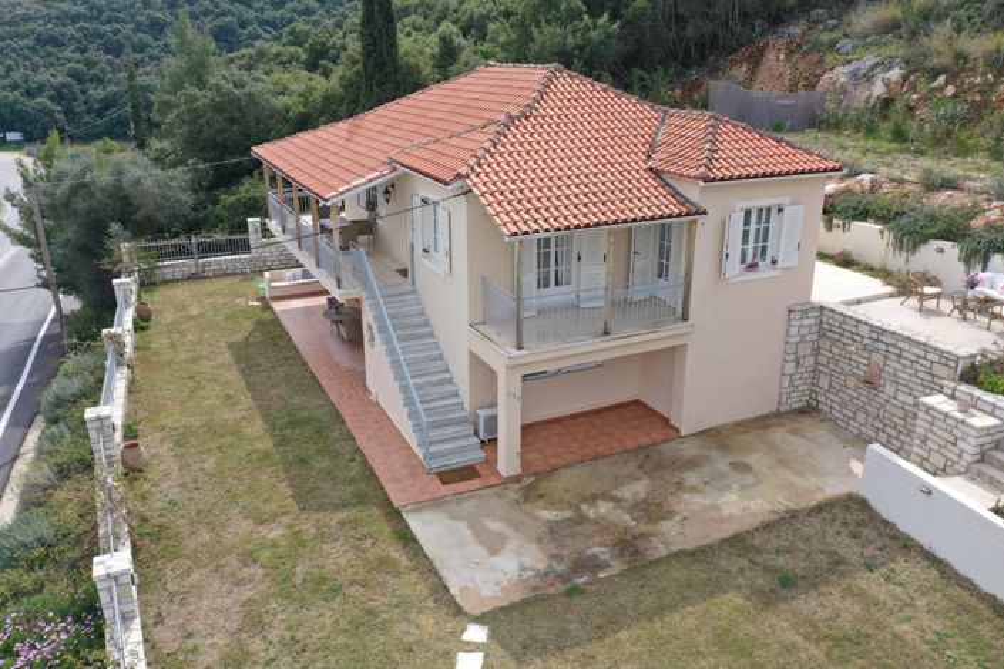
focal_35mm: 28
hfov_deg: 65.5
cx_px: 502
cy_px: 334
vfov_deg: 46.4
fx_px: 781
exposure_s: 1/320
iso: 100
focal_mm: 10.26
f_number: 5
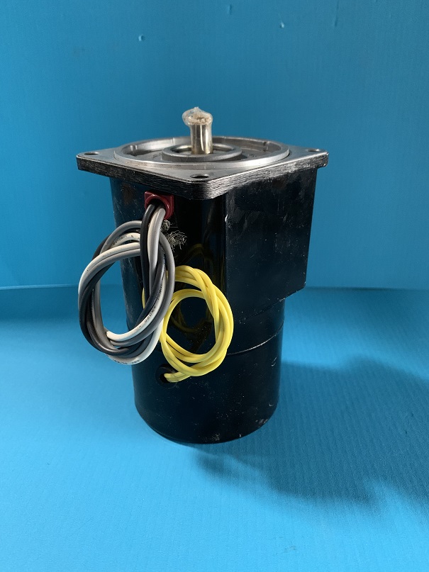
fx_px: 430
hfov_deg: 53.1
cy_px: 286
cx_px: 214
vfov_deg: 67.3
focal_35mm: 26
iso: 640
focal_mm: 4.25
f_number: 1.8
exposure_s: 1/30
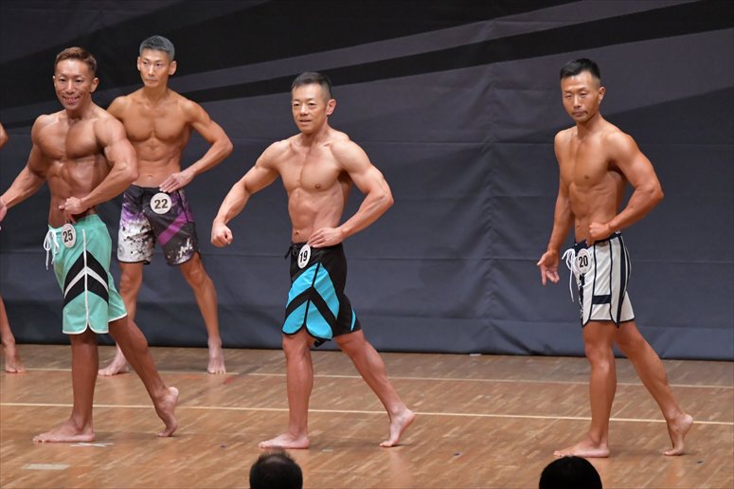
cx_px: 367
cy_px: 244
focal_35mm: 285
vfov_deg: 4.8
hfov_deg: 7.2
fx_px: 5808
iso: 6400
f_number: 5.6
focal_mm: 190
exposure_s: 1/400
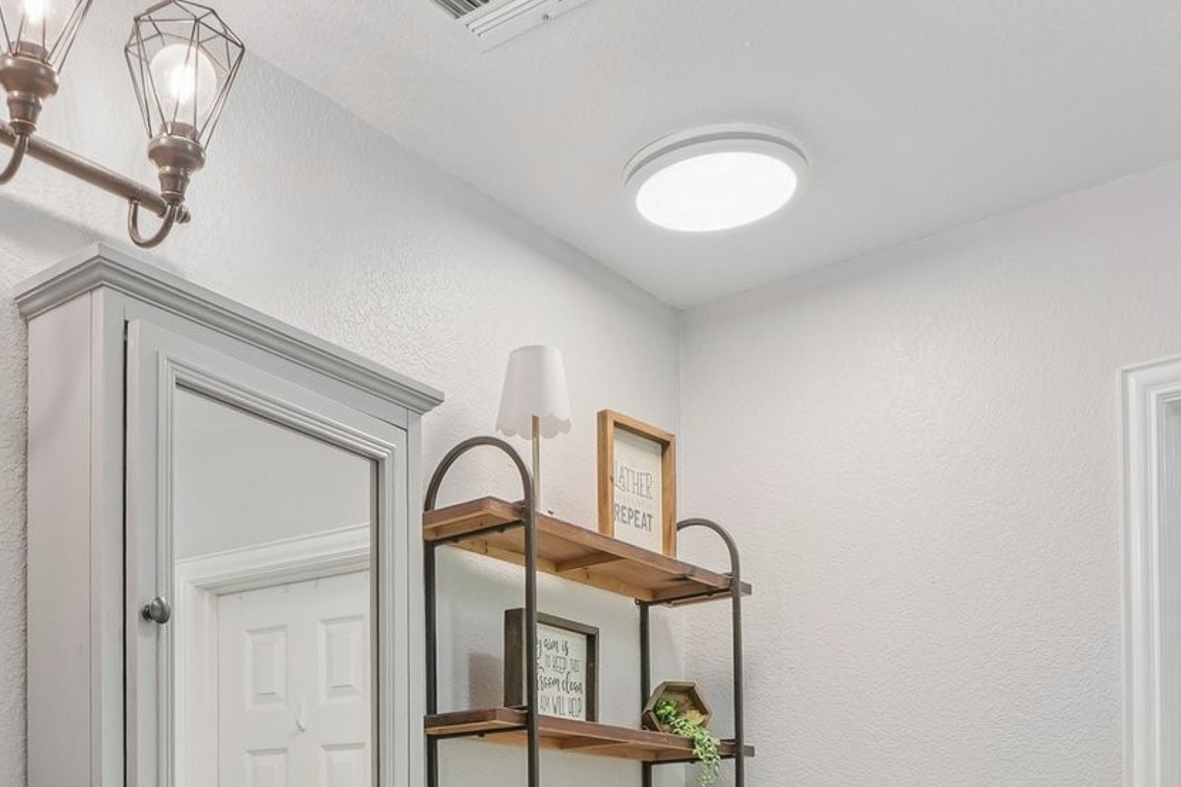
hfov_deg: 51.5
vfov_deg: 31.5
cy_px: 886
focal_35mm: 37
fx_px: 1213
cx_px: 465
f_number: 8
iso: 400
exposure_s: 1/13
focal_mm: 10
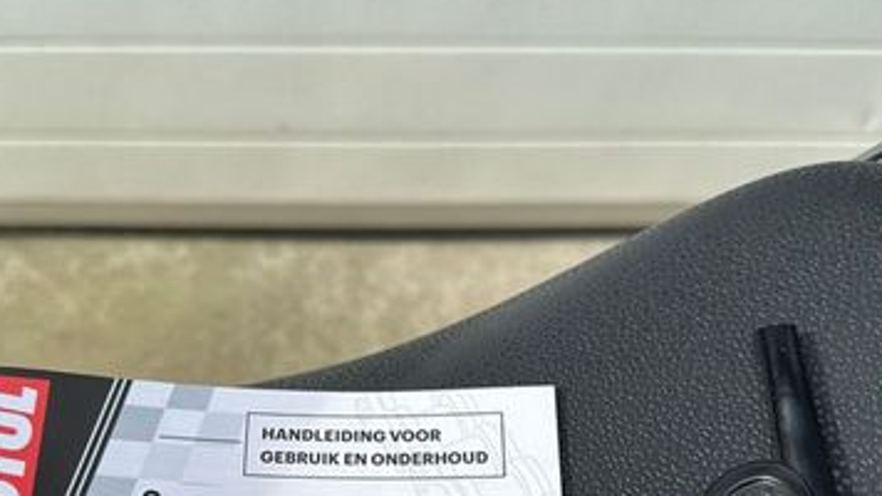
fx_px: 1099
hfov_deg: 43.6
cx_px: 382
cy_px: 479
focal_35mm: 47
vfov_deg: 24.4
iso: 80
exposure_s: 1/3472
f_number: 1.78
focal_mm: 6.86
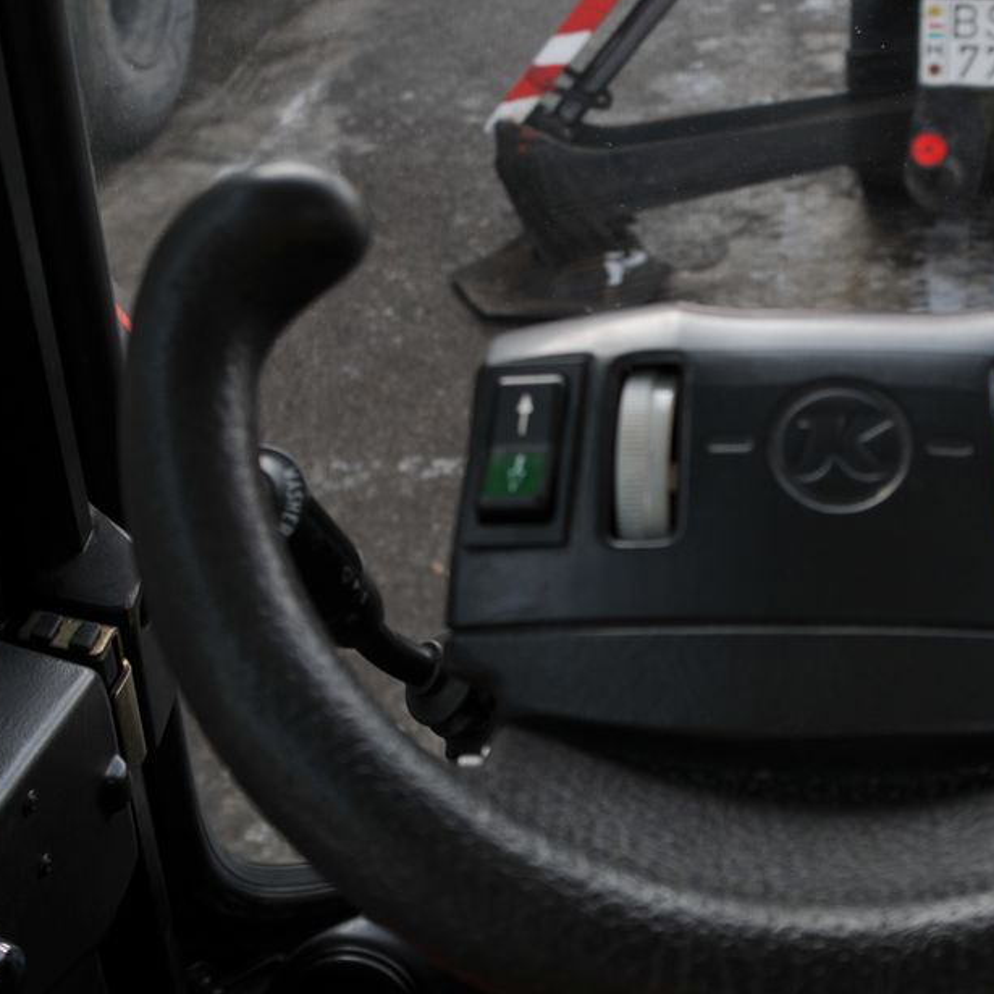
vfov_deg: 29.5
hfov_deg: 29.0
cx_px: 784
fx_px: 1884
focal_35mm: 58
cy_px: 472
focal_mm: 28
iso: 200
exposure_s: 1/125
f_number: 5.6
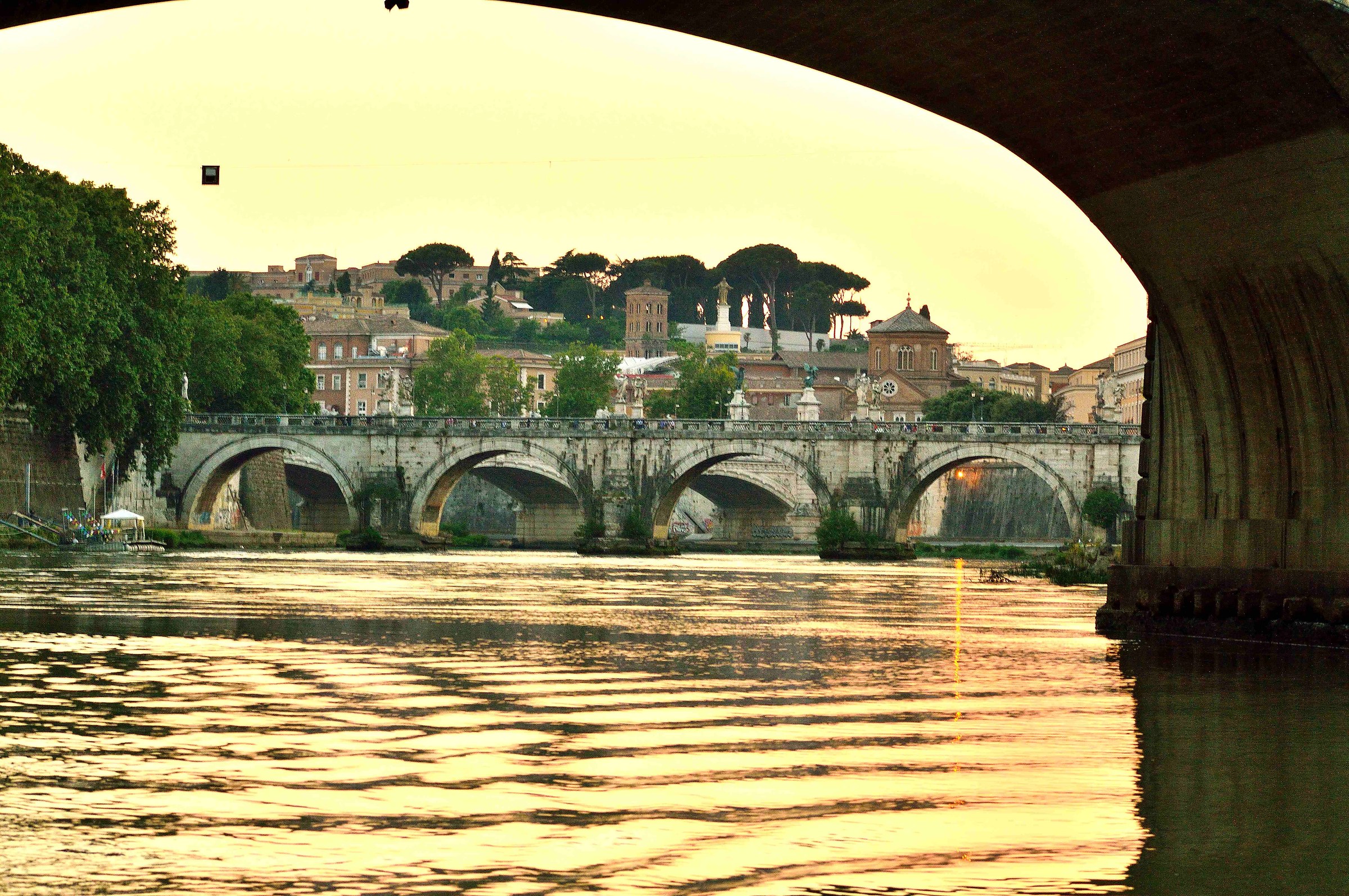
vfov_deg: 11.7
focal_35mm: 117
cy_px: 448
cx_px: 674
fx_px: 4380
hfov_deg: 17.5
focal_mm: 78
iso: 400
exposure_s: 1/50
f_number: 10
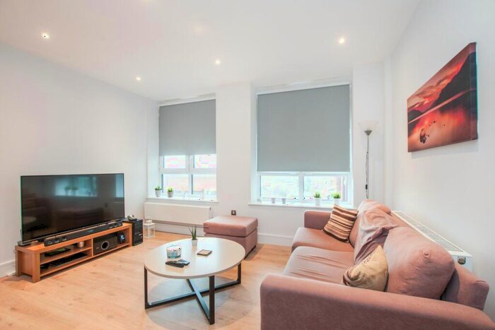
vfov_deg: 77.4
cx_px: 248
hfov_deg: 100.4
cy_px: 165
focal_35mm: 15
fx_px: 206
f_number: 8
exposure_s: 1/5
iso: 200
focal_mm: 10
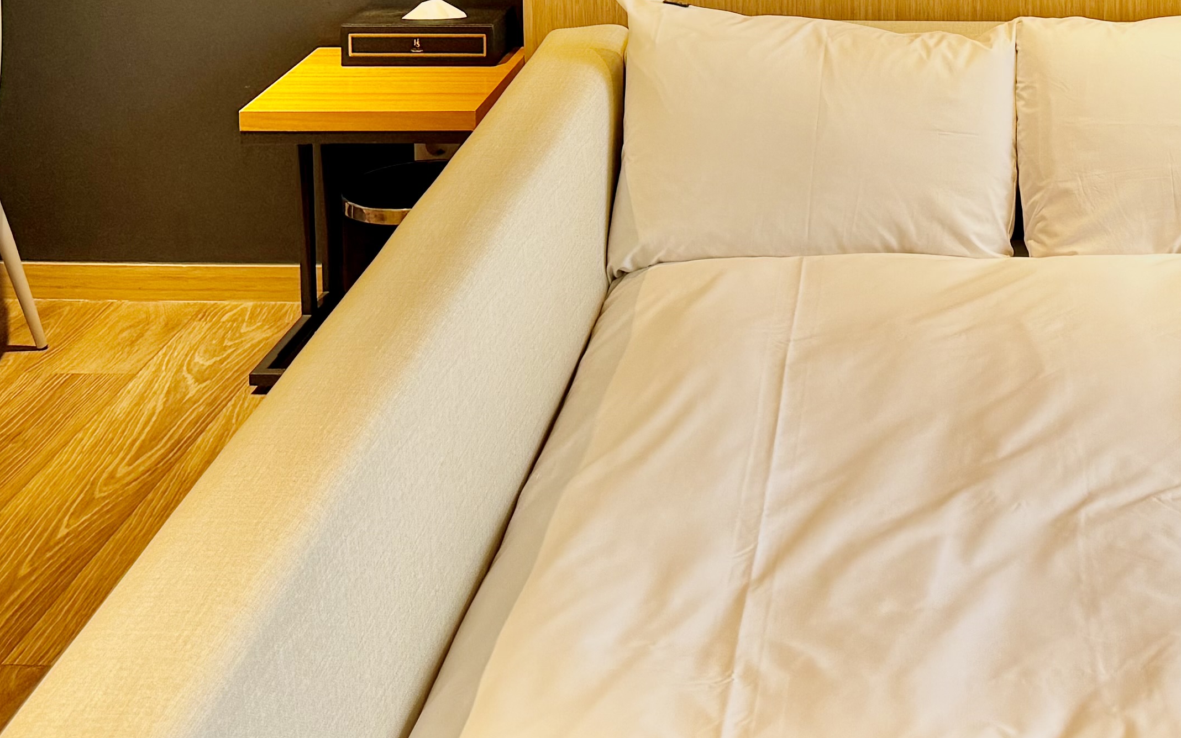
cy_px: -296
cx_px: 936
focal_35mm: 68
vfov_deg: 17.6
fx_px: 2189
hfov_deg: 29.5
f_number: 1.78
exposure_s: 1/121
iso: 125
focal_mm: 6.76
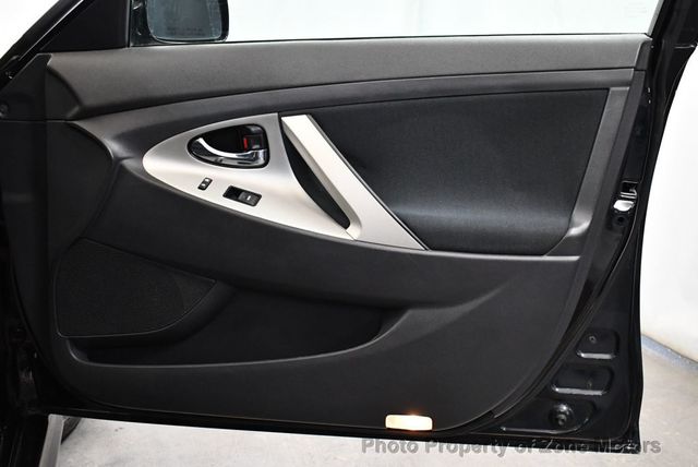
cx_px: 349
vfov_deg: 32.0
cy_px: 234
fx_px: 815
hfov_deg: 46.4
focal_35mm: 42
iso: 3200
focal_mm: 21
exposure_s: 1/100
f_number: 3.8
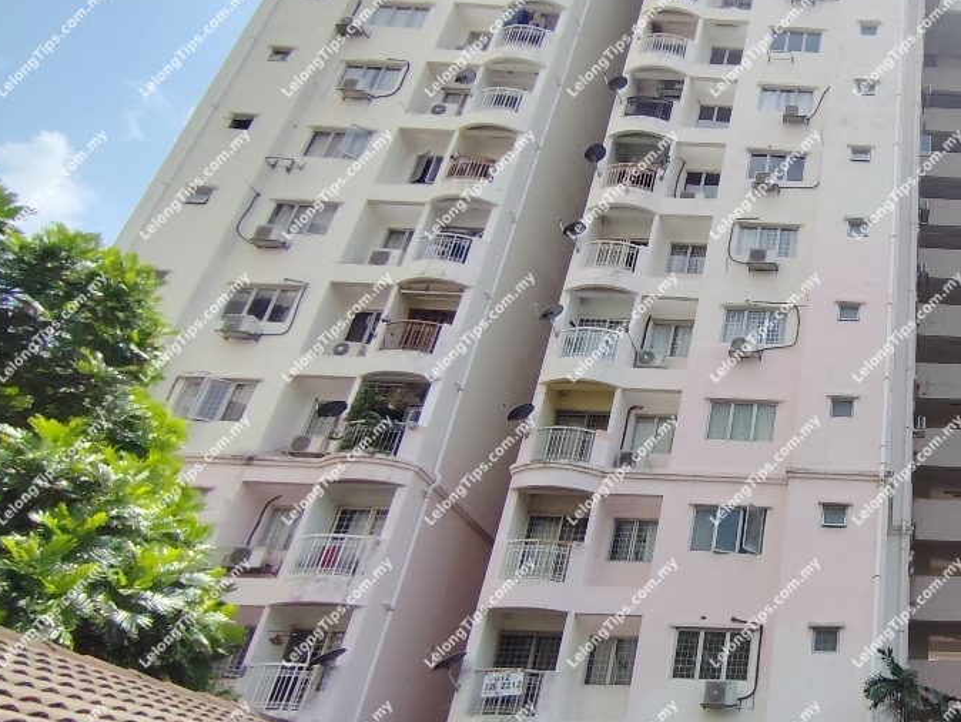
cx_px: 881
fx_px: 833
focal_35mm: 30
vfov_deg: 46.8
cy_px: 361
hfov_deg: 52.1
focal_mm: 1.65
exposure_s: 1/3204
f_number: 2.2
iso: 50
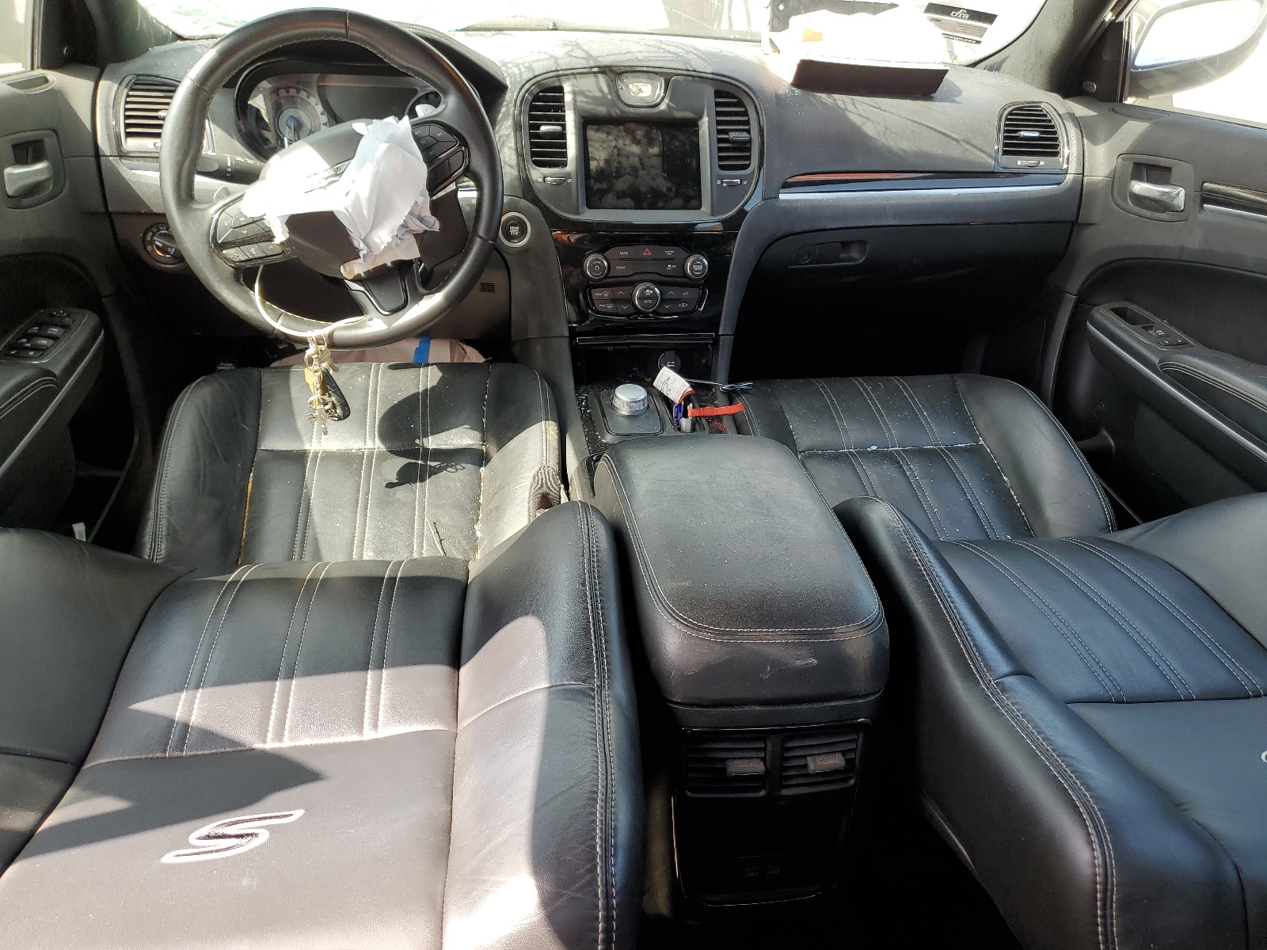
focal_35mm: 26
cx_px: 634
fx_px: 952
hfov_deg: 67.3
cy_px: 475
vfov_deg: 53.1
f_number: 1.5
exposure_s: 1/233
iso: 50
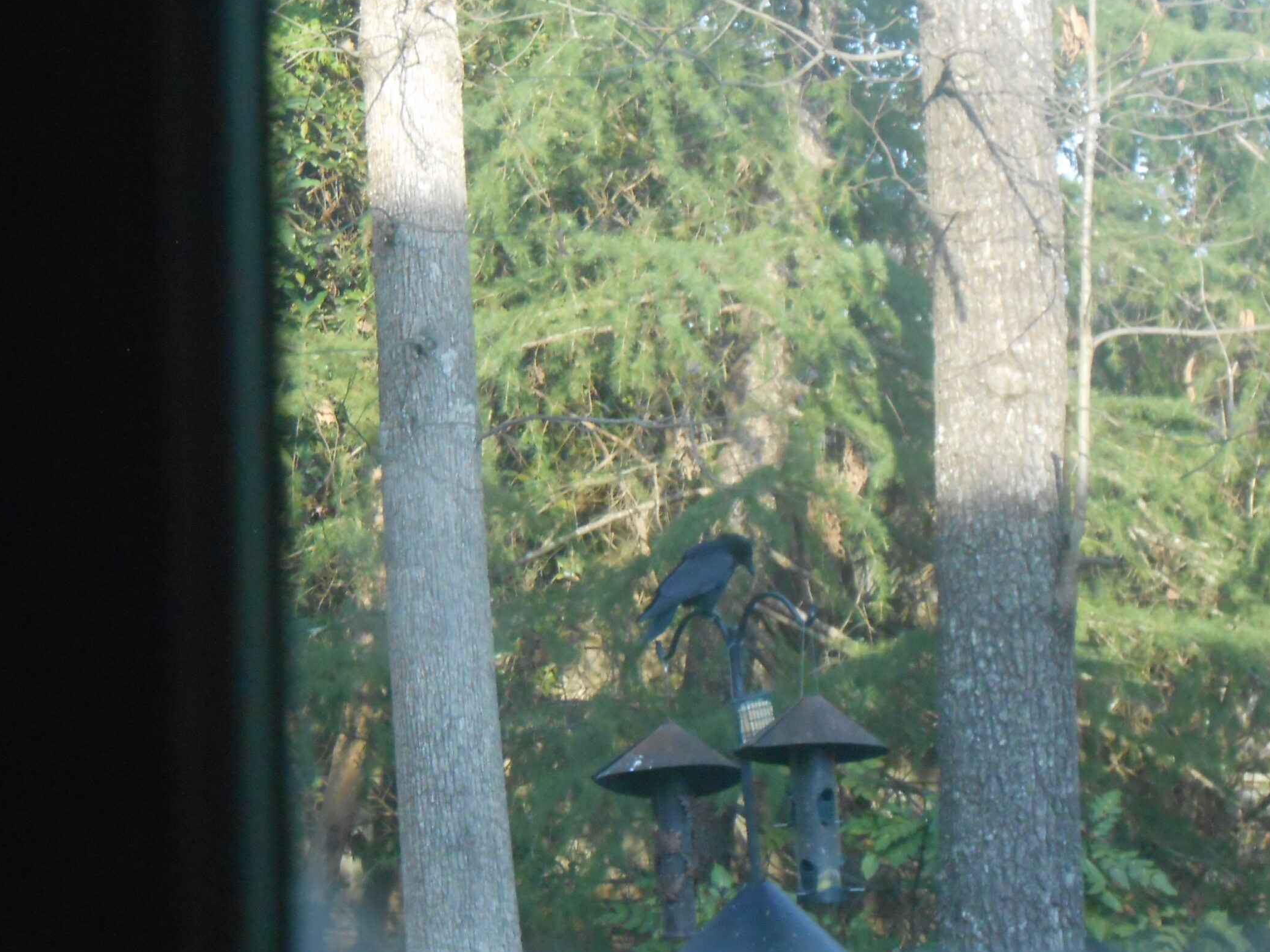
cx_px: 513
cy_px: 532
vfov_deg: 10.2
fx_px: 5356
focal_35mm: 146
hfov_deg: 13.5
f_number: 5.5
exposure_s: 1/250
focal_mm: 21.2
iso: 640
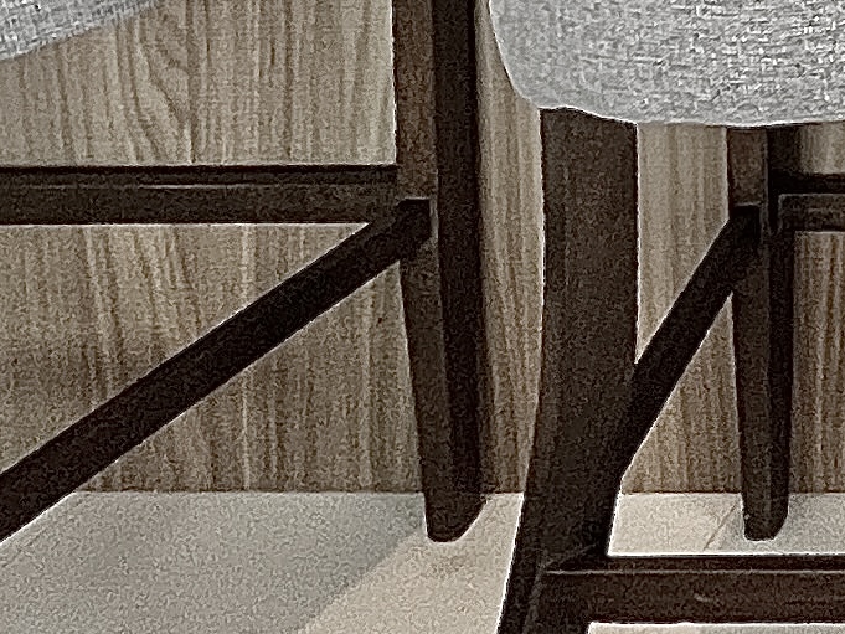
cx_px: 1786
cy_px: -844
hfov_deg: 16.9
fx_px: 1880
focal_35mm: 77
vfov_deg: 14.0
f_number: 1.8
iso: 64
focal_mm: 1.57
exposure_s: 1/99
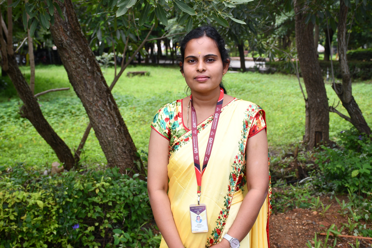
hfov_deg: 35.1
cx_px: 186
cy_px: 124
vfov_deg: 23.8
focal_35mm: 57
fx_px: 589
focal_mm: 38
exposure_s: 1/250
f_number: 5.6
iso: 200
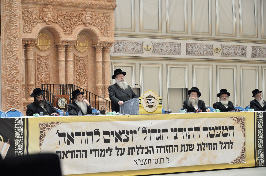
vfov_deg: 13.0
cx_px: 133
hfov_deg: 19.5
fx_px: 775
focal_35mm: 105
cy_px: 88
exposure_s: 1/80
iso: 1250
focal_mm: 105
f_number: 5.3
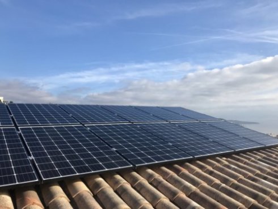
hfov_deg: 63.4
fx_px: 225
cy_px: 104
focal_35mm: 28
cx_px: 139
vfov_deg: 49.8
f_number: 1.8
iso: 20
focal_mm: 3.99
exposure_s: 1/2398
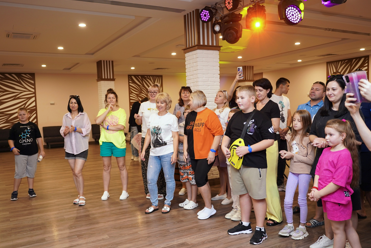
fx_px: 330
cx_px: 181
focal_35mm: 32
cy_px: 136
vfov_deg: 41.1
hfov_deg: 58.7
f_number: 2.8
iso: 400
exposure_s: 1/60
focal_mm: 28
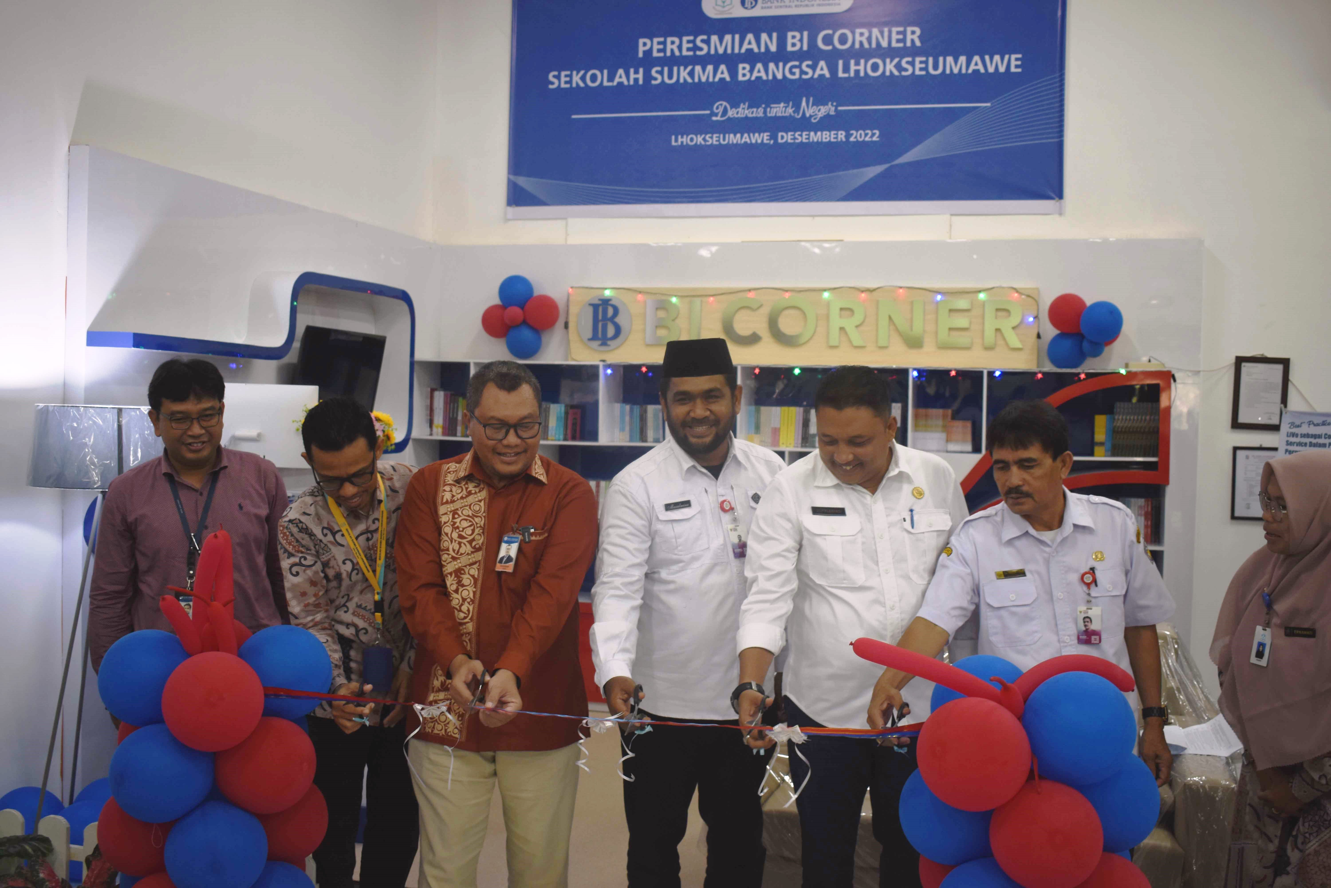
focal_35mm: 36
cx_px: 666
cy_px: 444
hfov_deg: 53.1
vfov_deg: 36.9
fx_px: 1331
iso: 400
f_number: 3.8
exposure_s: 1/50
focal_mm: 24
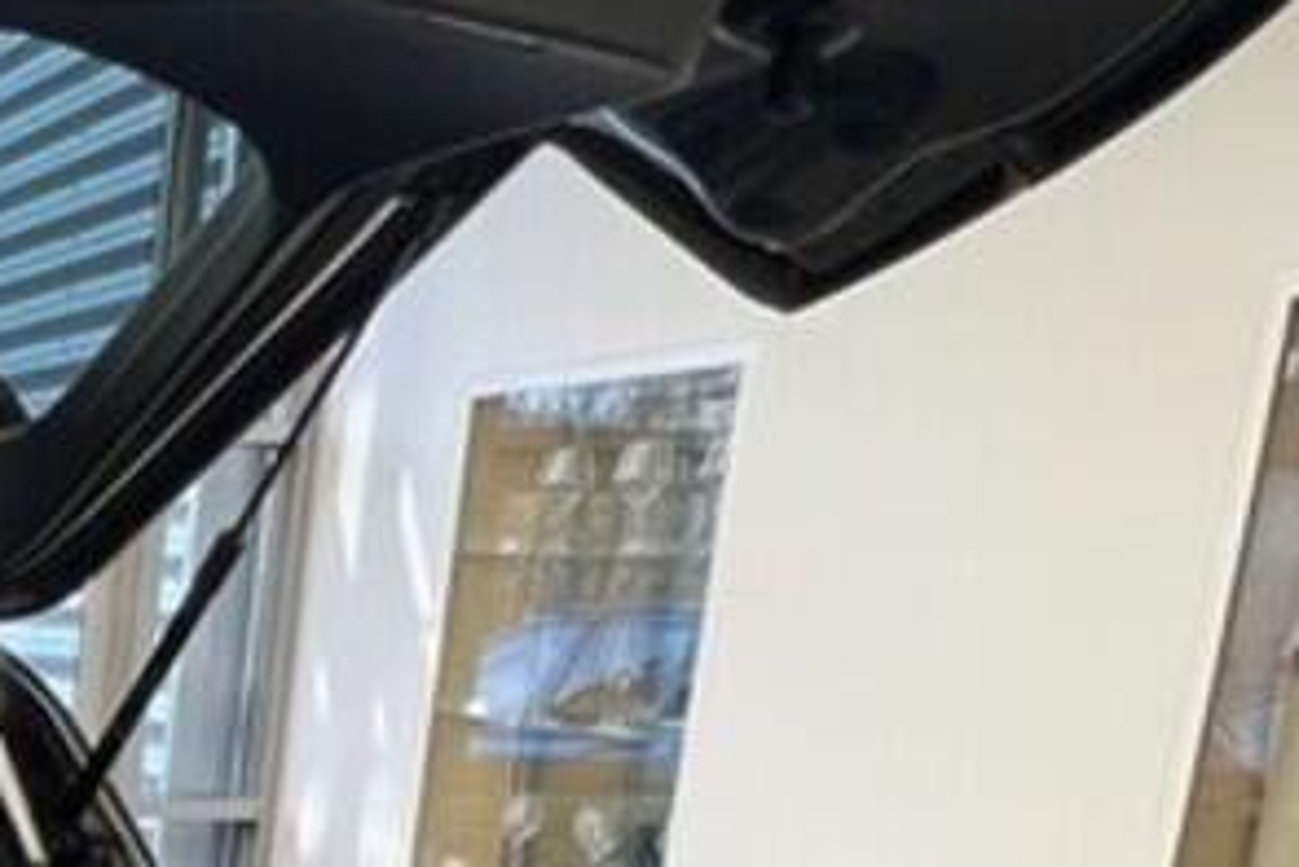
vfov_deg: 18.5
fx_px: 2383
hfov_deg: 23.3
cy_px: 1272
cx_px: -744
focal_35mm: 66
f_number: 1.8
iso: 160
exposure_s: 1/99
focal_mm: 1.57
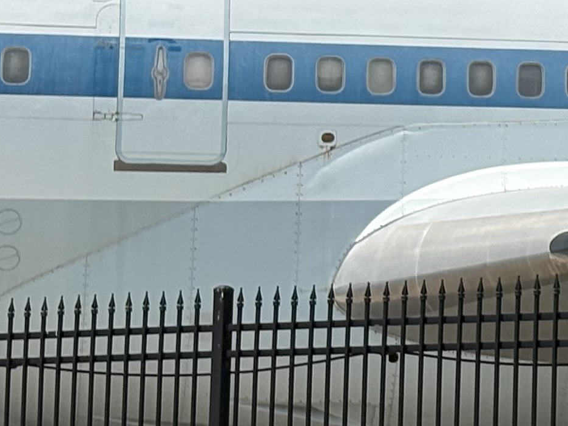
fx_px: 3676
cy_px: -15
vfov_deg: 6.6
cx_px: 1044
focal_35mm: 224
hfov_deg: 8.5
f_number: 1.6
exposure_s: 1/4630
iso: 32
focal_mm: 5.96
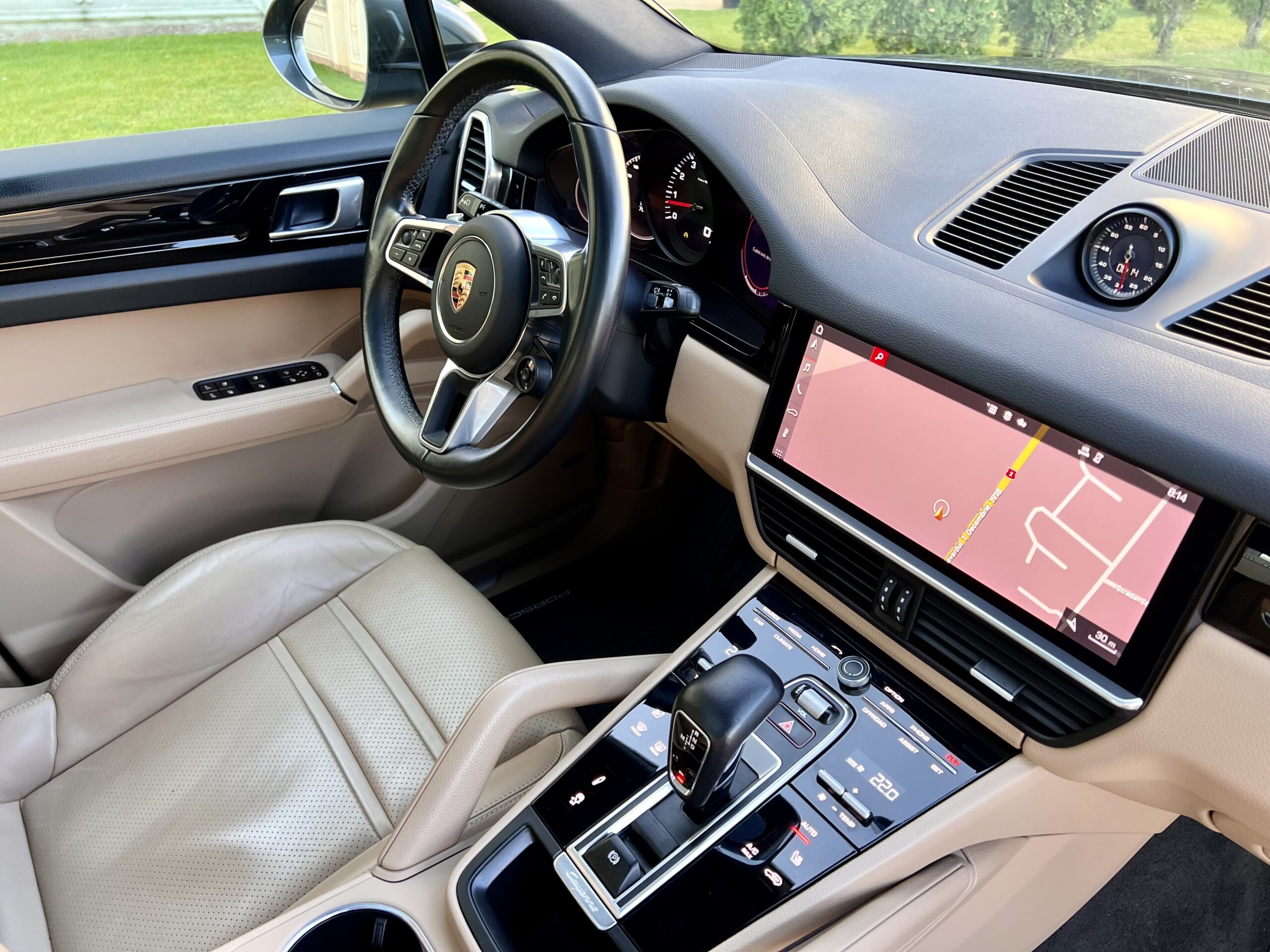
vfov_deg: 53.1
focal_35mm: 26
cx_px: 635
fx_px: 954
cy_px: 476
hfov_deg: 67.3
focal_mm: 5.7
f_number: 1.5
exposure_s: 1/121
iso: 100
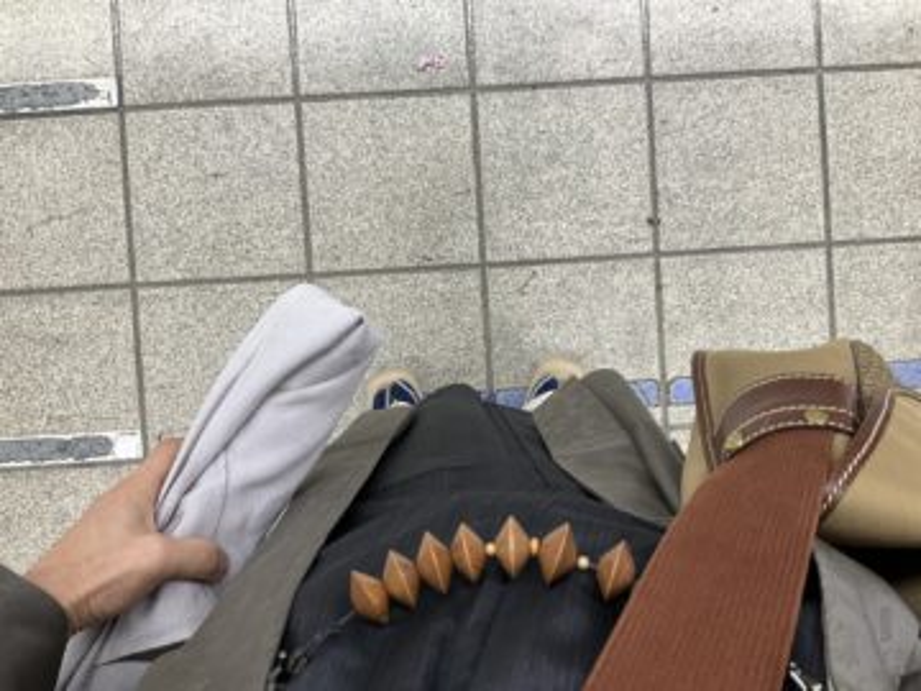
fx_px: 772
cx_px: 460
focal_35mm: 29
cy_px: 346
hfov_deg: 61.7
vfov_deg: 48.2
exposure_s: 1/60
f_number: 1.8
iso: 64
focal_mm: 3
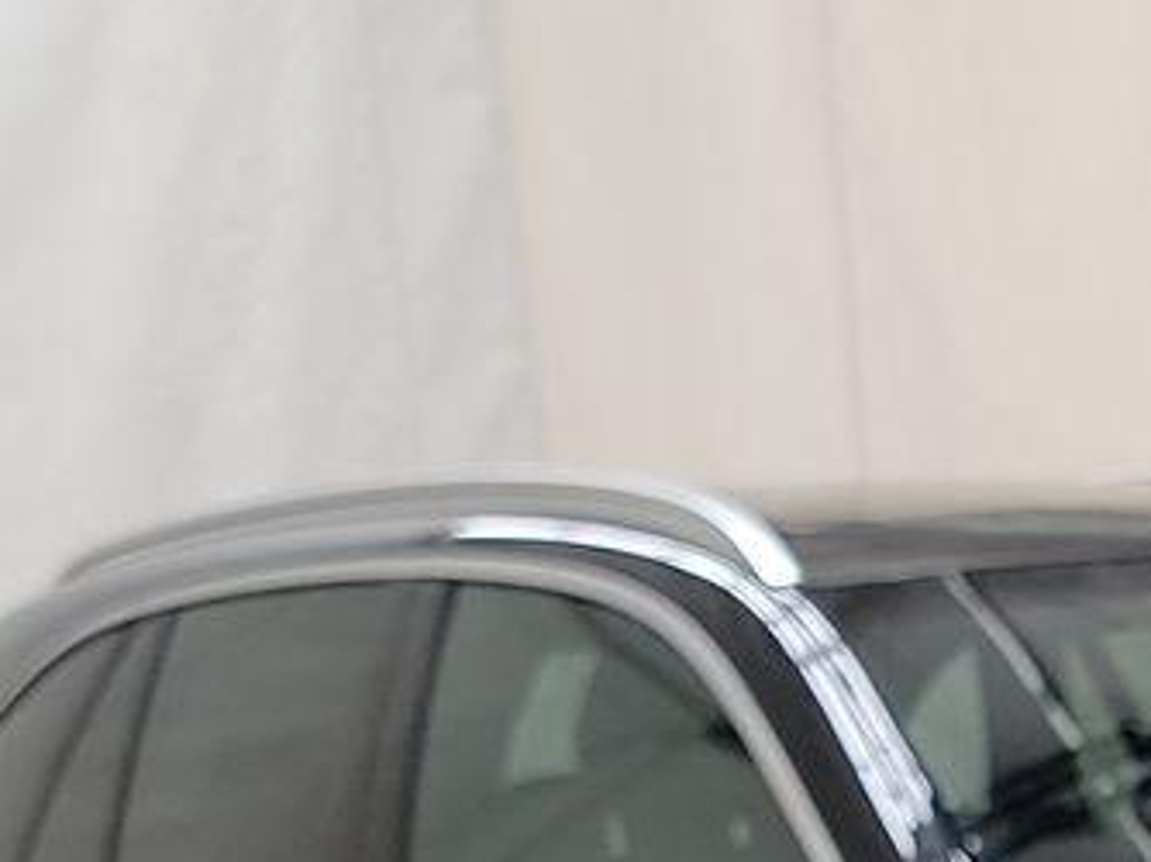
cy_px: 1617
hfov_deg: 15.9
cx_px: 1644
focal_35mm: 115
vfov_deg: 11.8
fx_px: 3821
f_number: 1.8
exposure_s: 1/59
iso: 136
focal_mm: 6.7
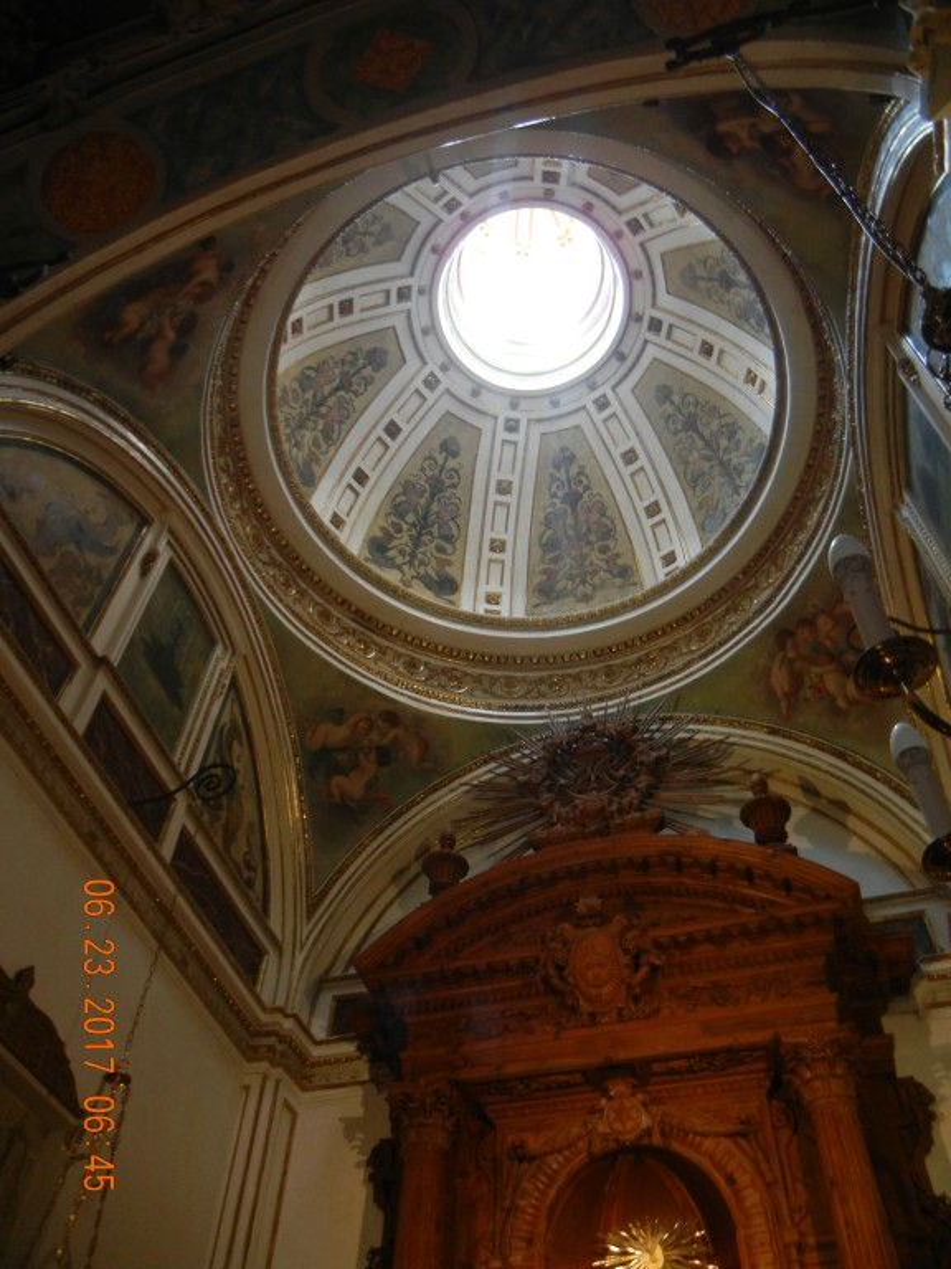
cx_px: 476
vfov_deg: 60.0
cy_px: 634
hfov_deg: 46.8
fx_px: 1099
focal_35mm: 30
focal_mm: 5.4
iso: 400
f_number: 3.5
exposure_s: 1/22.7
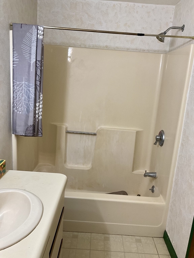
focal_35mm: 29
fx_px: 217
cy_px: 129
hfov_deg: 48.2
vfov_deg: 61.7
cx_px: 97
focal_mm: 3
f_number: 1.8
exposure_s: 1/60
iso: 50
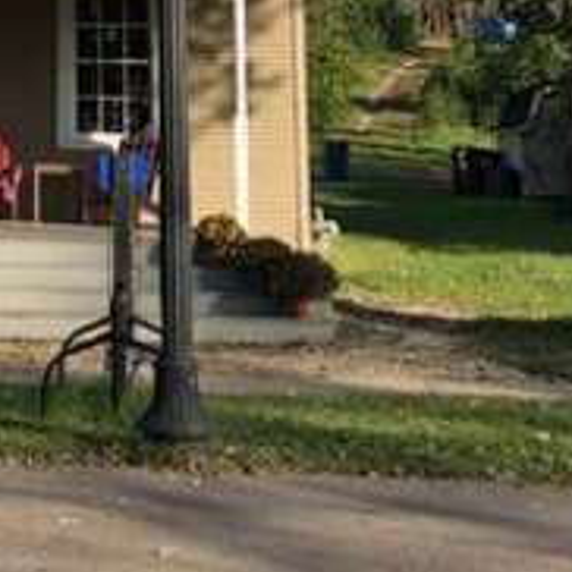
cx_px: -53
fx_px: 2038
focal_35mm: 109
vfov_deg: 14.6
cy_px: -346
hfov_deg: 15.6
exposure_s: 1/1297
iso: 20
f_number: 1.8
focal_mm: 3.99
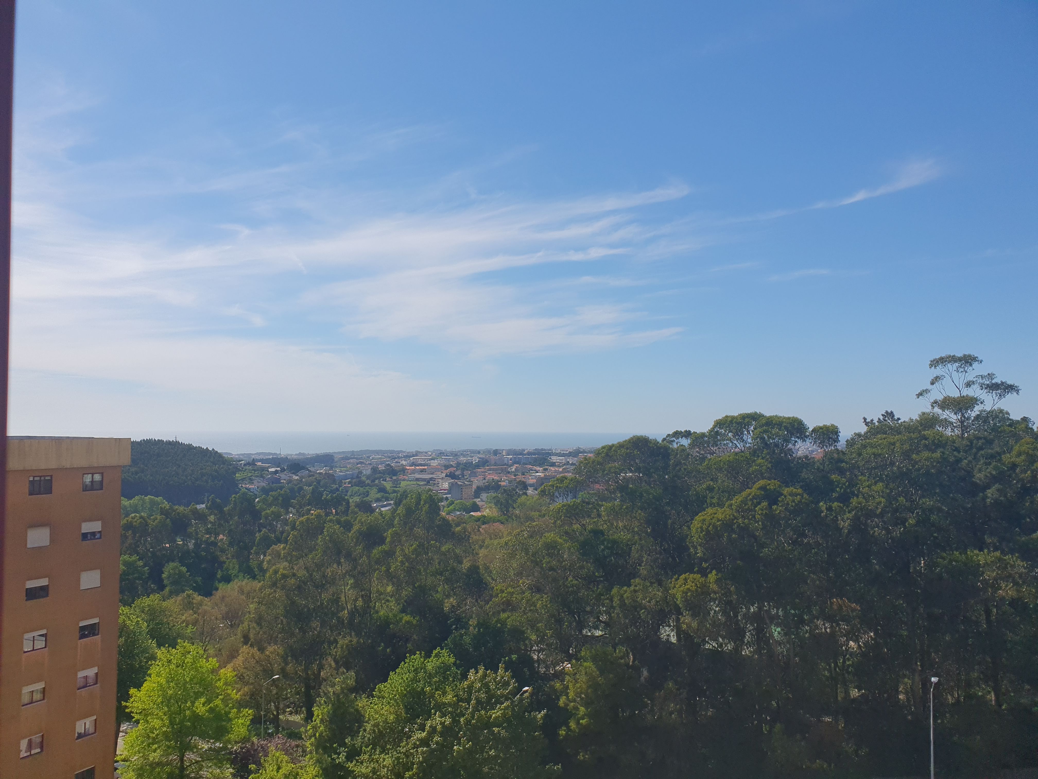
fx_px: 780
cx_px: 519
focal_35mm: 26
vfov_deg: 53.1
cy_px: 390
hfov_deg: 67.3
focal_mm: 4.32
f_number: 2.4
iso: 50
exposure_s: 1/3049
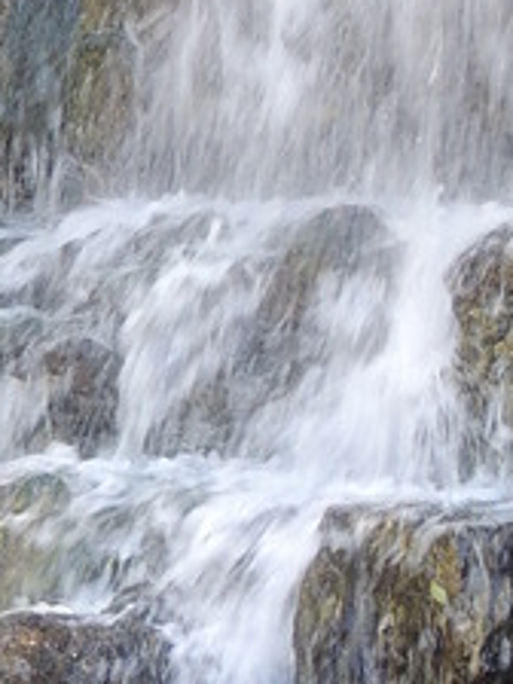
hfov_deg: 7.3
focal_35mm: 200
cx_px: -235
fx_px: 3952
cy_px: 351
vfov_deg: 9.9
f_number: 3.3
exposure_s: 1/50
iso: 100
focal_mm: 6.2
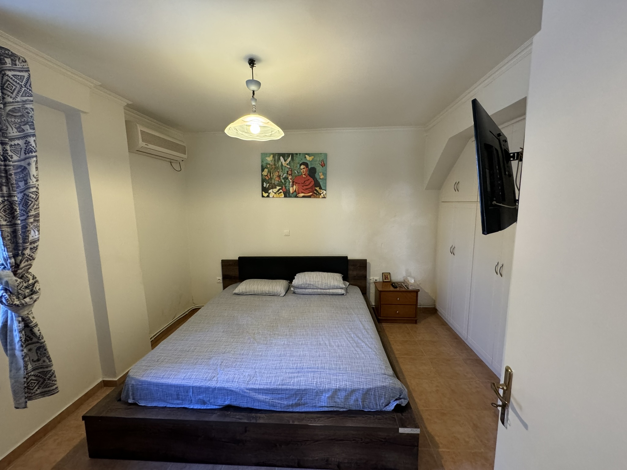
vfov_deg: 85.7
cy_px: 235
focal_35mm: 14
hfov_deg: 102.1
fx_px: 254
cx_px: 314
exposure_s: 1/50
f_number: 2.2
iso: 320
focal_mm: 2.22
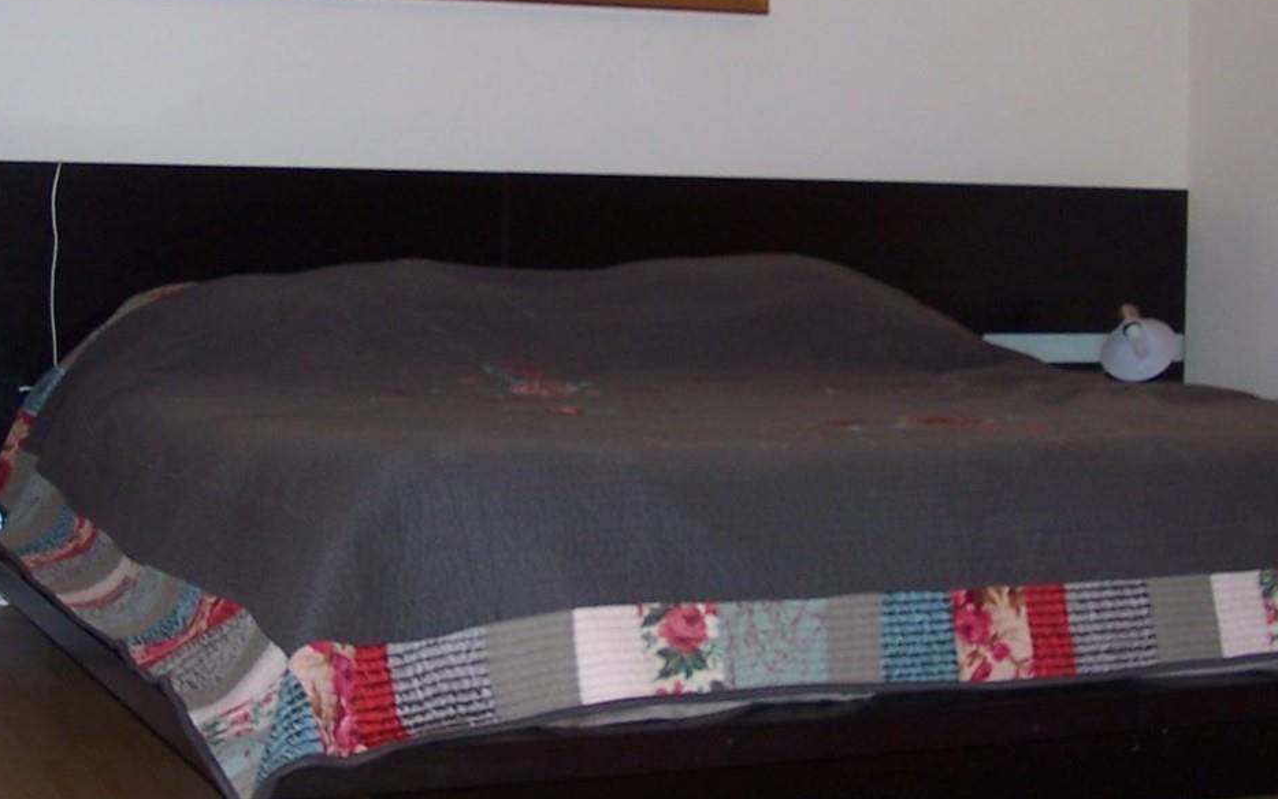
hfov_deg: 29.8
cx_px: 643
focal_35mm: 69
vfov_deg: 18.8
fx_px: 2404
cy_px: 253
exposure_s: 1/60
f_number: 2.8
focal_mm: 6.3
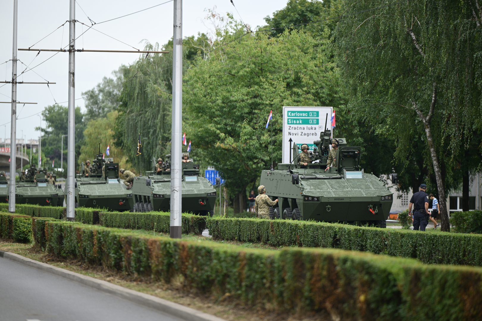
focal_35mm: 200
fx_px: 2678
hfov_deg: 10.3
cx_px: 241
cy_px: 160
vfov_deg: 6.9
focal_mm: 200
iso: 640
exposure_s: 1/1000
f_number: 2.8
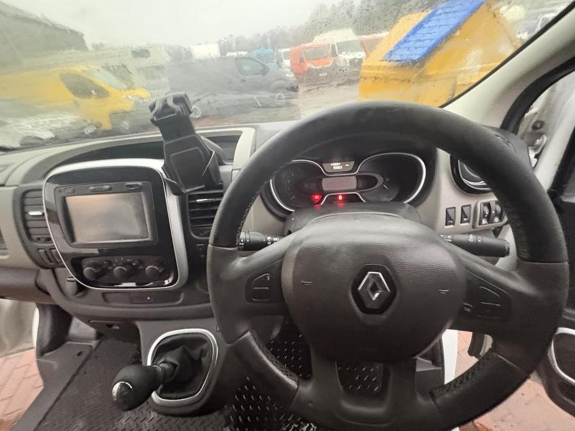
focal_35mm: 14
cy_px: 216
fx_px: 233
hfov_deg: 102.1
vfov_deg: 85.7
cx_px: 288
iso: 1000
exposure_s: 1/30
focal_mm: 2.22
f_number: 2.2
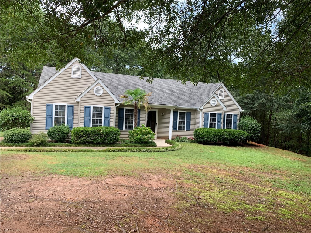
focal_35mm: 26
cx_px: 156
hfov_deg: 67.3
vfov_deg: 53.1
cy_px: 116
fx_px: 234
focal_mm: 4.25
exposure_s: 1/181
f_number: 1.8
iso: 25
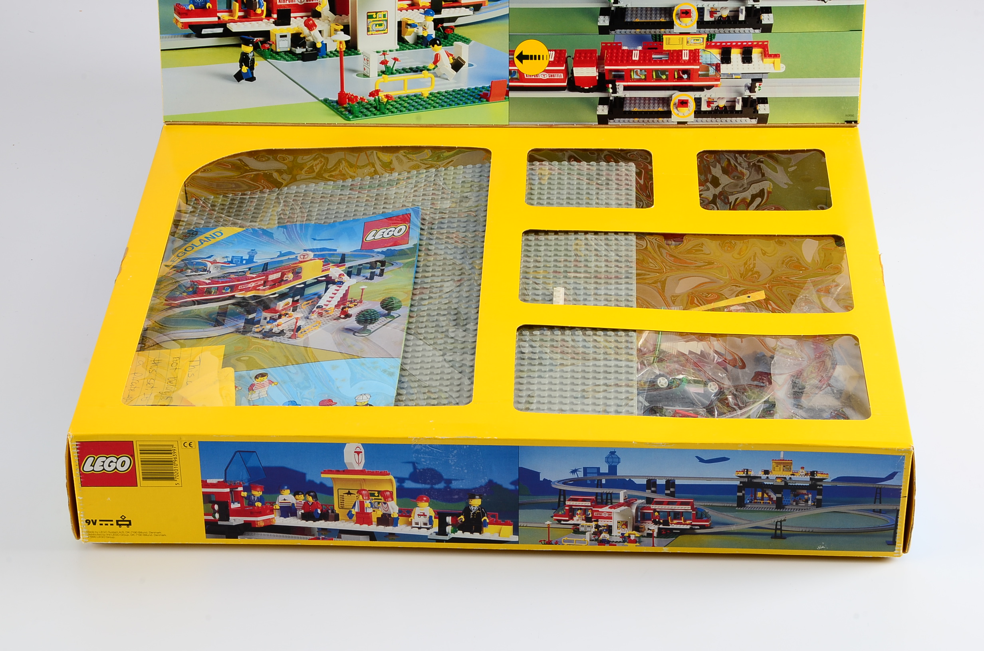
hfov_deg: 22.0
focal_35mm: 93
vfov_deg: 14.6
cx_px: 492
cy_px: 326
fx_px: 2537
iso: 160
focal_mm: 62
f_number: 16
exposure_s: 1/125
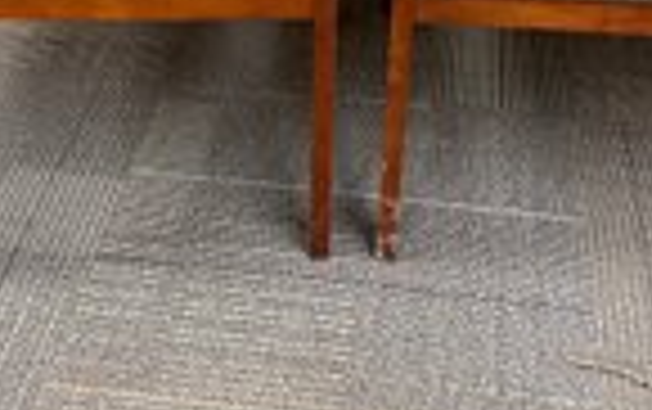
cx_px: 366
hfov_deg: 33.9
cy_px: -106
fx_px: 1067
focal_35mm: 60
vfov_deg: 20.1
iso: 250
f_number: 1.78
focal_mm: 6.86
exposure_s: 1/60
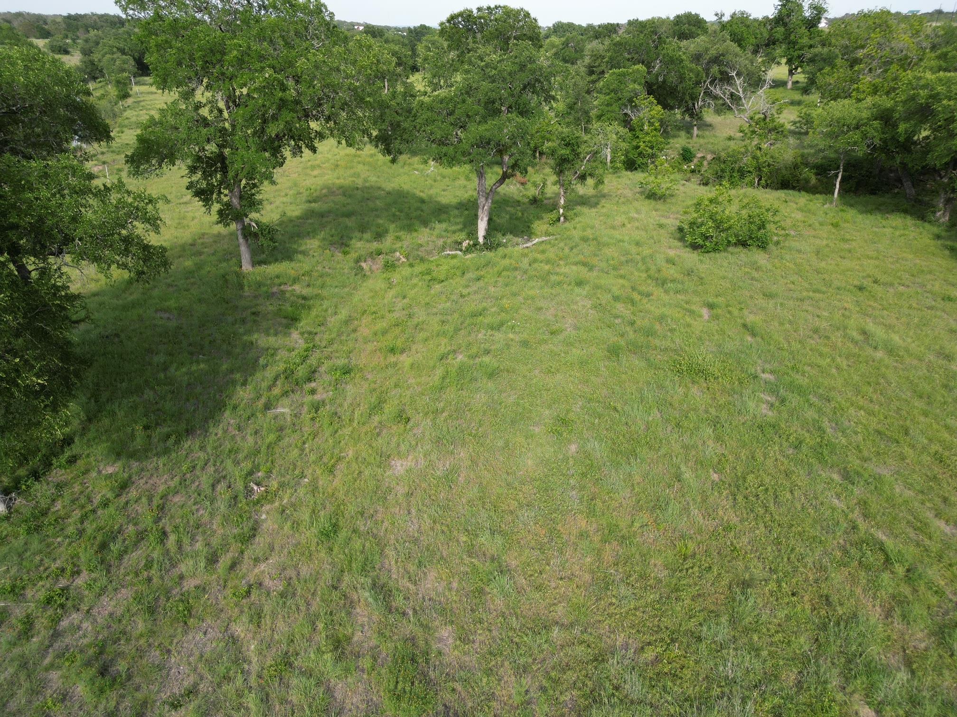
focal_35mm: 24
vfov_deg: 56.8
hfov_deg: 71.6
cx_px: 478
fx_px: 664
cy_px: 358
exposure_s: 1/1000
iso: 100
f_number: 1.7
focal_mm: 6.72
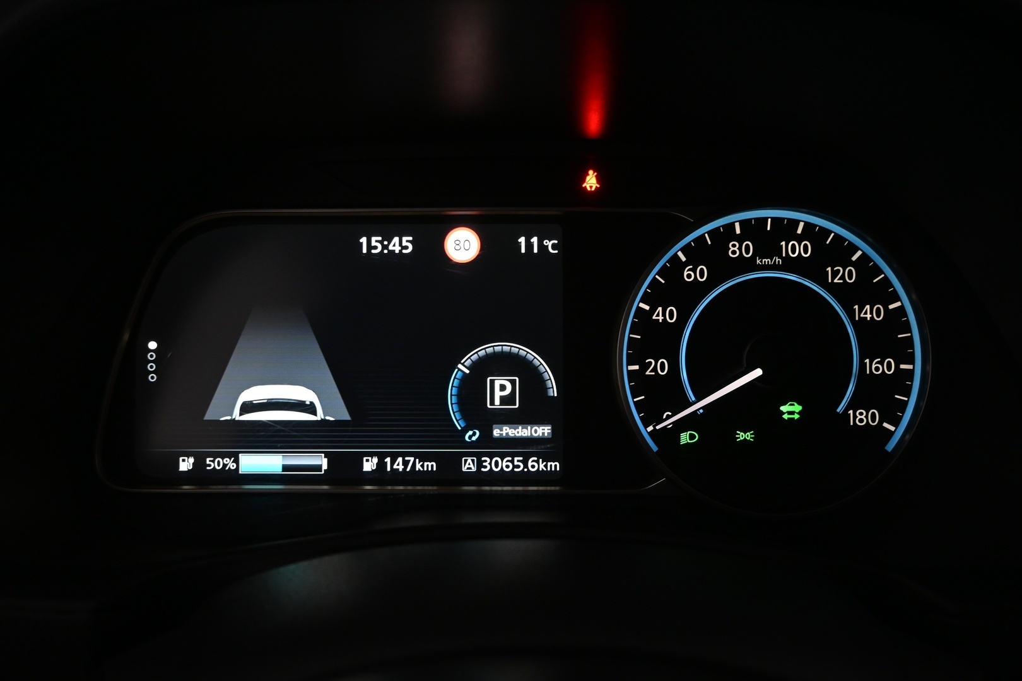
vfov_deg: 40.8
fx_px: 915
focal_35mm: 32
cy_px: 340
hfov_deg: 58.3
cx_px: 511
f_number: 4
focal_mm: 21.5
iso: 800
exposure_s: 1/40
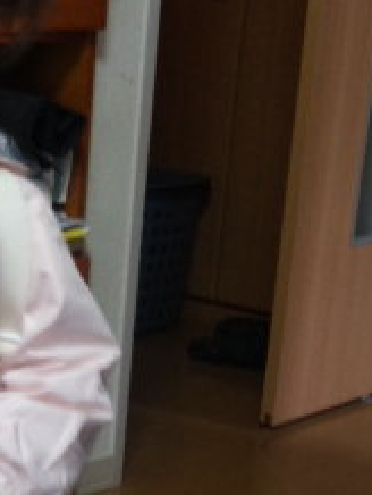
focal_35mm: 85
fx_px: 1216
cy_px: 427
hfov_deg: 16.3
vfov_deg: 22.5
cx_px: -143
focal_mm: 4.82
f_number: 2.8
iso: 100
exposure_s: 1/5.14
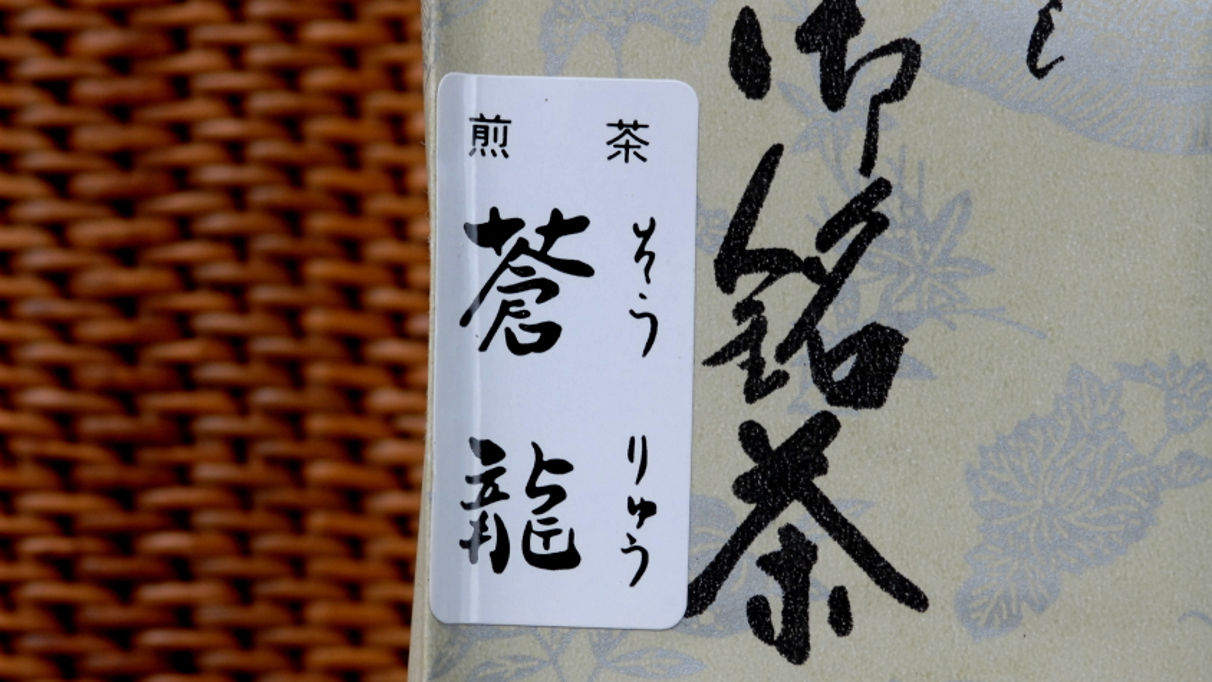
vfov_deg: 7.3
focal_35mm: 167
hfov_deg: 12.9
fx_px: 5352
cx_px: 608
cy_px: 300
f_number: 11
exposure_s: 1/80
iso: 400
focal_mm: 105
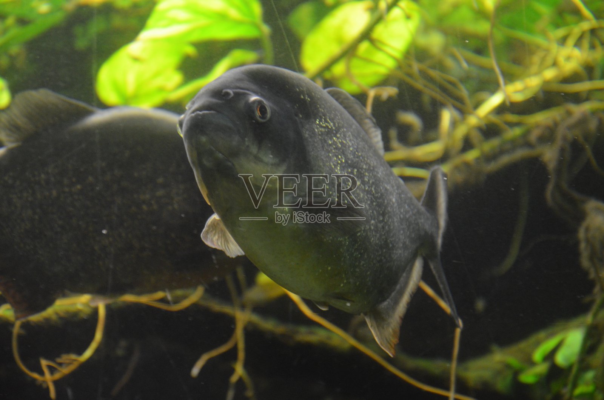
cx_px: 302
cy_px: 200
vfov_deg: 10.1
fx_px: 2260
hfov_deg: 15.2
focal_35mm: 135
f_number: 5.6
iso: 1600
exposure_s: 1/60
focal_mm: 90
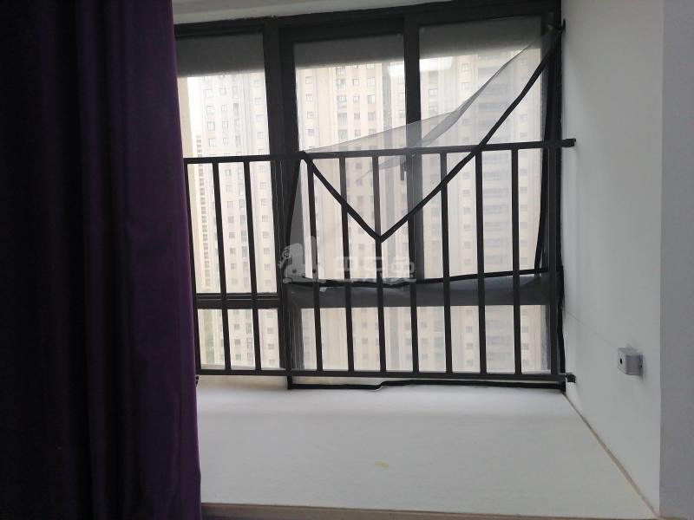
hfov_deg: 65.3
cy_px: 260
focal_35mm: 27
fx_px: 541
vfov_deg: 51.4
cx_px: 347
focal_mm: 5.3
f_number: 1.8
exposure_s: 1/100
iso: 160
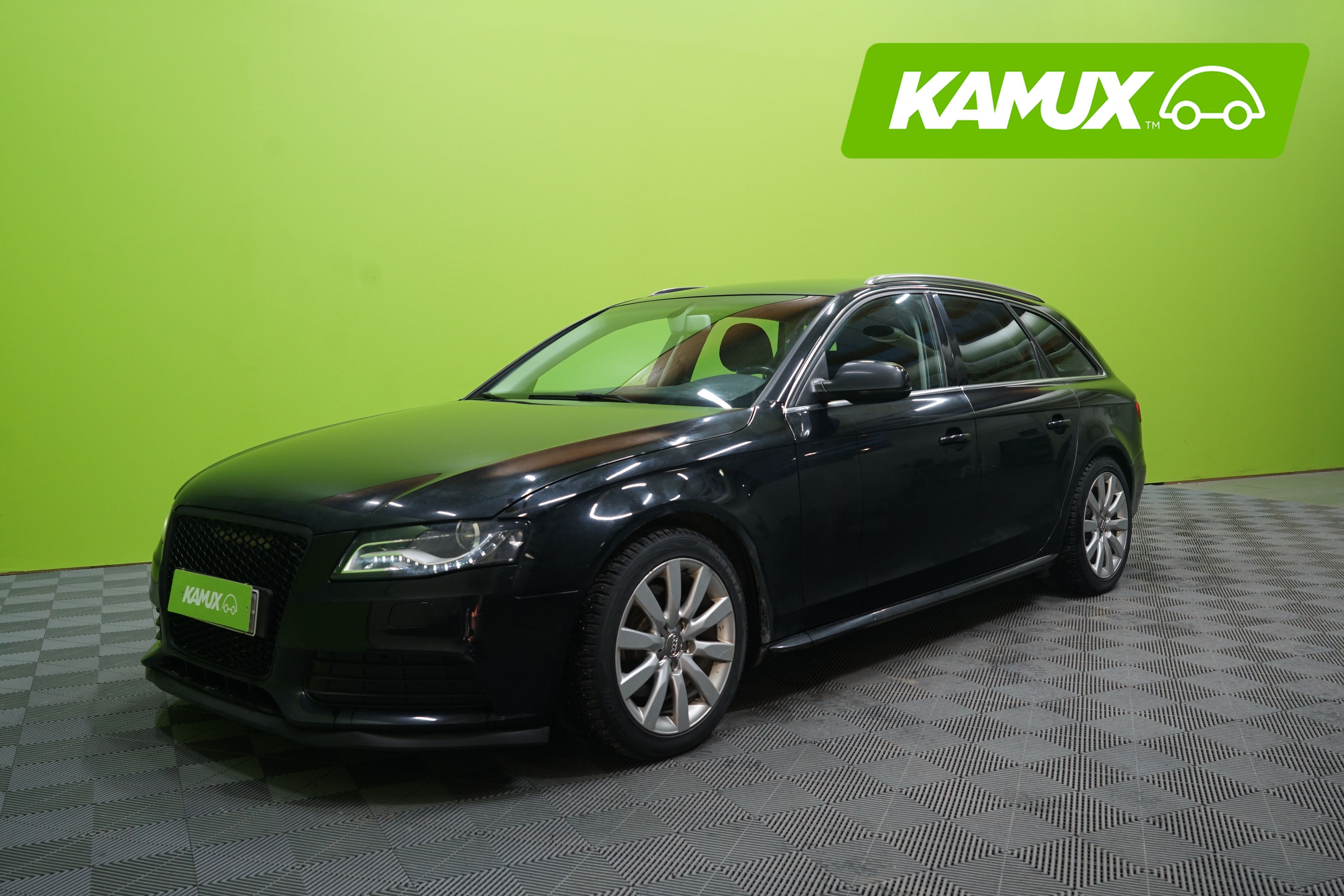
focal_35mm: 31
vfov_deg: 42.3
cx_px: 672
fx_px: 1157
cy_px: 448
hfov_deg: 60.3
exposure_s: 1/20
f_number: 5
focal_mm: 31
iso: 800
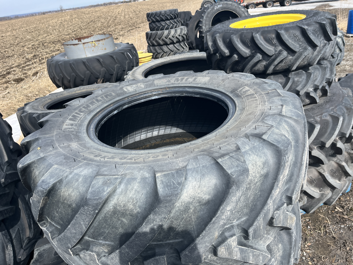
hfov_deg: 67.3
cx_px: 176
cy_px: 132
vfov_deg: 53.1
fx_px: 265
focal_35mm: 26
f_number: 1.6
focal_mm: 5.1
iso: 50
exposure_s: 1/2062
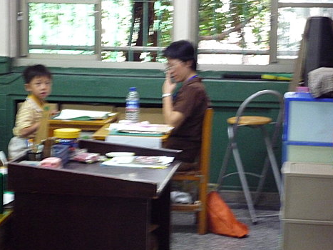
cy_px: 128
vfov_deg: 13.8
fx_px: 1029
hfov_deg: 18.4
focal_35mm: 107
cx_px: 160
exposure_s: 1/20
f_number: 5.6
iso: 800
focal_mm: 17.6
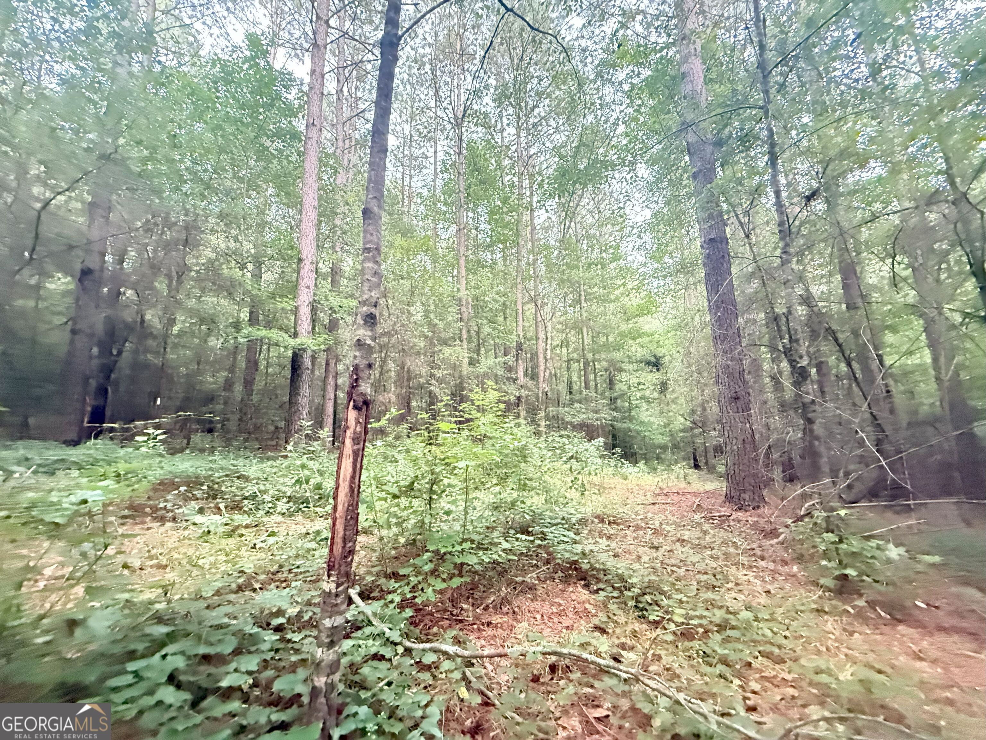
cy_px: 370
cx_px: 493
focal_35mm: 14
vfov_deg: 85.7
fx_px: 399
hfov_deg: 102.1
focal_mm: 2.22
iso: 1250
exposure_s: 1/54
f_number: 2.2
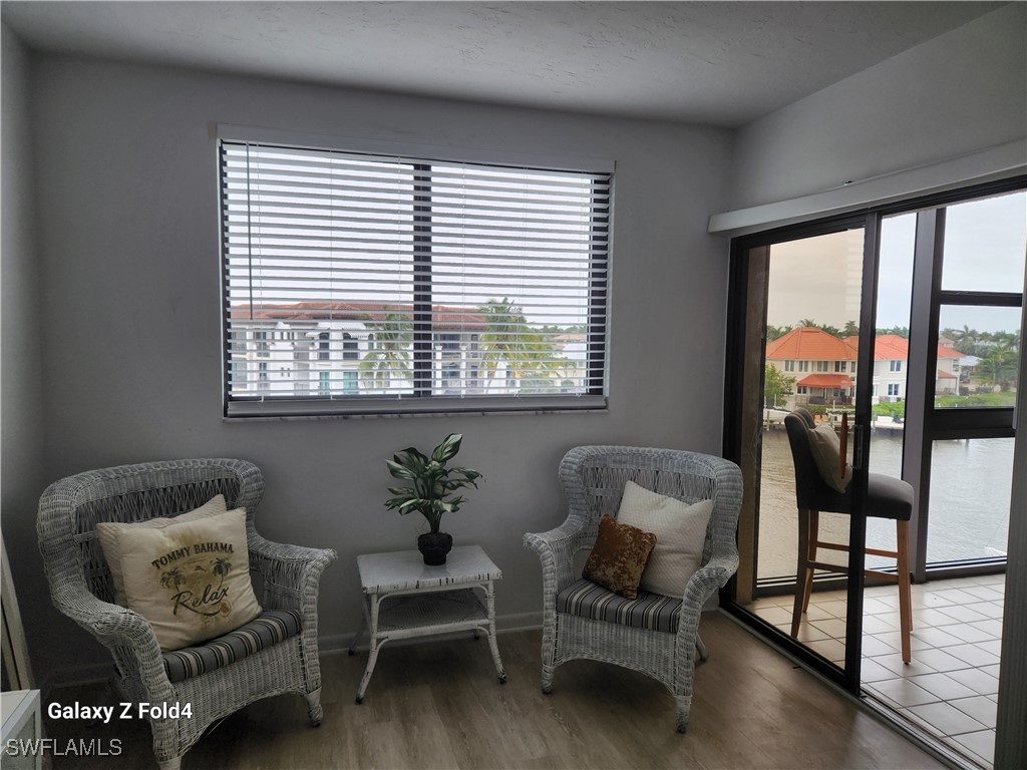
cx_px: 514
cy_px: 385
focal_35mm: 23
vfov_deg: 58.9
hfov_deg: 73.9
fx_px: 682
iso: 40
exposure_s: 1/180
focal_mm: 5.4
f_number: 1.8
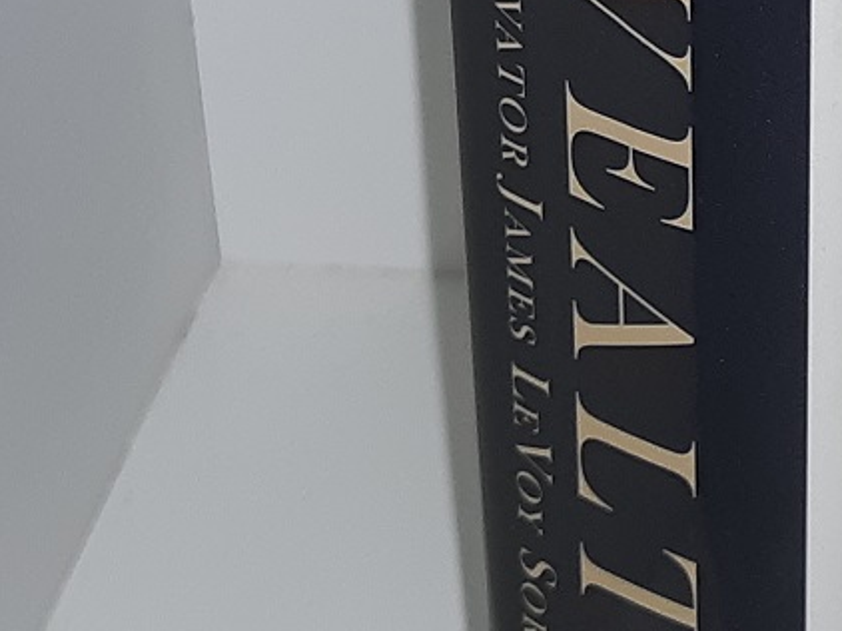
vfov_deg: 10.6
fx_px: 3330
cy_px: -204
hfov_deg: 13.8
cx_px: 1127
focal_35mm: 137
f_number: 1.7
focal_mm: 3.7
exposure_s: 1/135
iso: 40
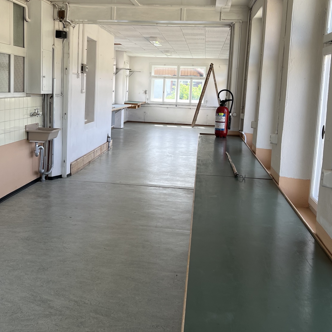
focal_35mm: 42
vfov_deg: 39.9
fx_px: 456
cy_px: 140
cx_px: 124
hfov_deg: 39.8
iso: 40
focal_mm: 5.7
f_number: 1.5
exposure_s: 1/282
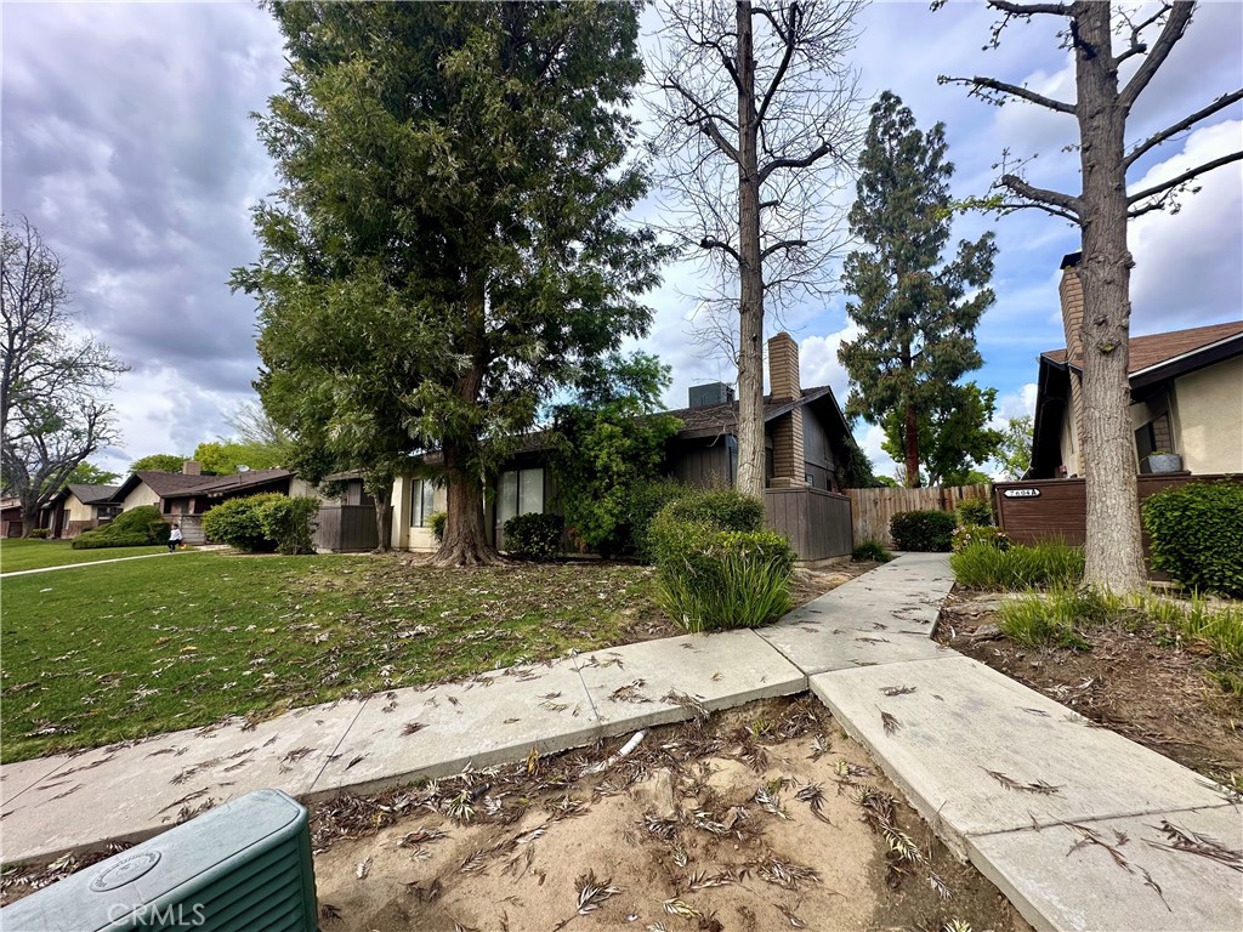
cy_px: 466
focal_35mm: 14
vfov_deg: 85.7
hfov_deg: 102.1
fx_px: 503
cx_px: 622
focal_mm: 2.22
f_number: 2.2
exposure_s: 1/749
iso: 40
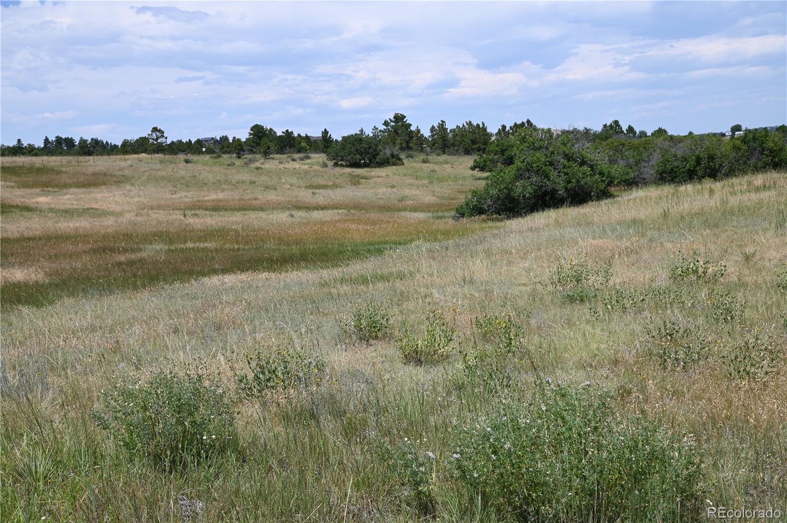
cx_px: 394
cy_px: 262
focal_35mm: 40
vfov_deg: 33.3
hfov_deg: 48.5
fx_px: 873
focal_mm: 40
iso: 100
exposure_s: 1/400
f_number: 7.1
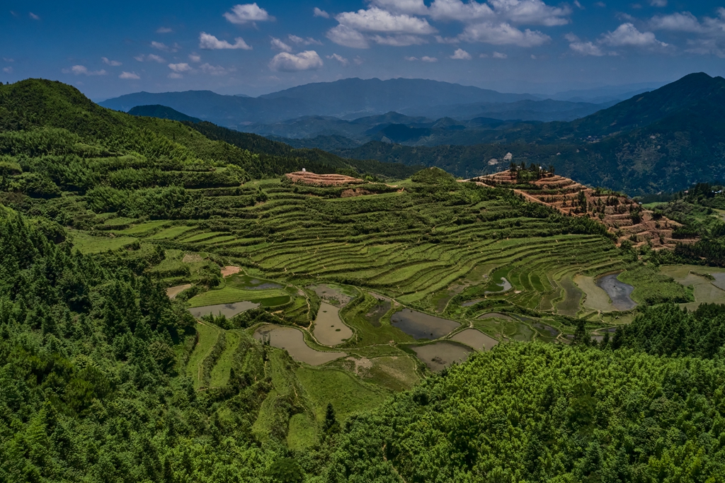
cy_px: 242
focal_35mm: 28
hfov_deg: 65.5
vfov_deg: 46.4
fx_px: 564
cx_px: 362
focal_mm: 10.26
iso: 100
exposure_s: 1/800
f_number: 8
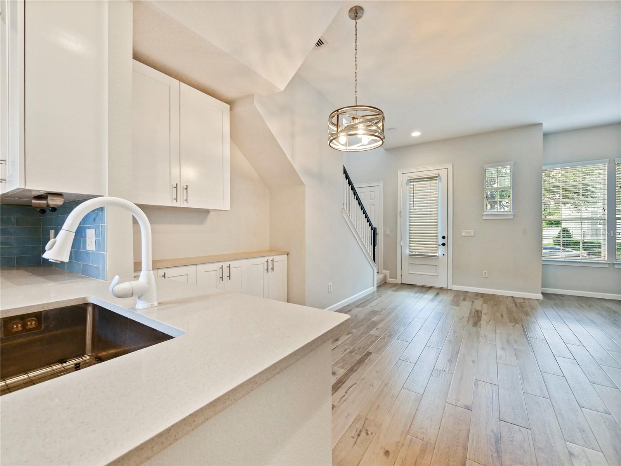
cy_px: 233
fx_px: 251
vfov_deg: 85.7
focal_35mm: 14
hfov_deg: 102.1
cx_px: 310
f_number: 4
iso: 1000
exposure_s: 1/60
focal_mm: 7
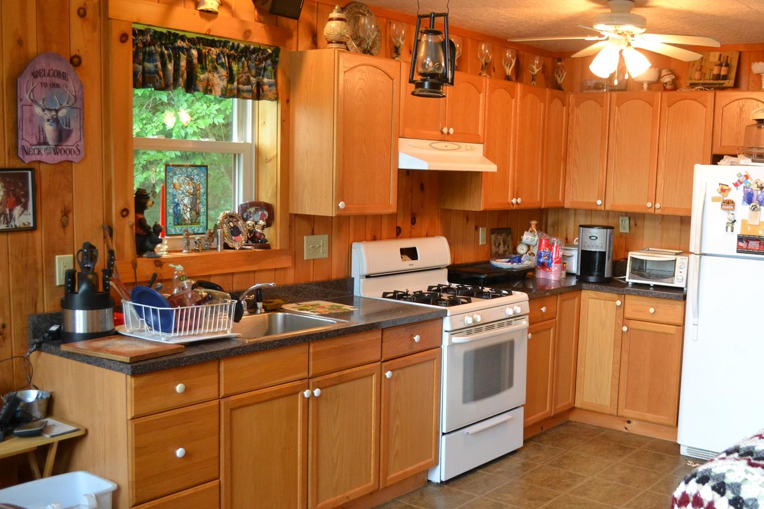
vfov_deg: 32.6
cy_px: 259
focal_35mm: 41
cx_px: 472
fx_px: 870
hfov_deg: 47.0
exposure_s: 1/60
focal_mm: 22
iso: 1100
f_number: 3.8
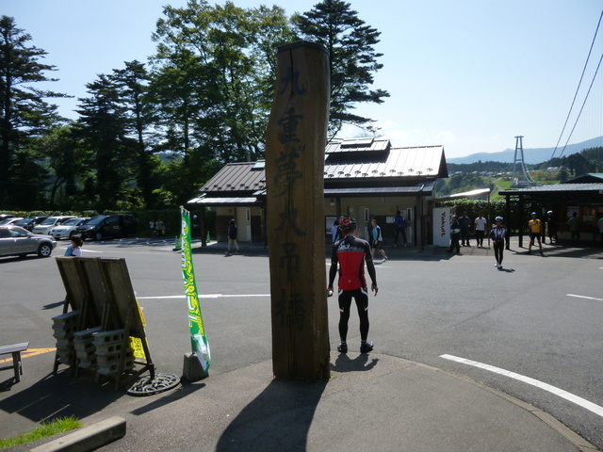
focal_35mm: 25
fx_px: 435
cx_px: 302
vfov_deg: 54.9
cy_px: 226
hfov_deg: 69.4
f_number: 3.1
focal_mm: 4.5
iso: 160
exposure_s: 1/1000
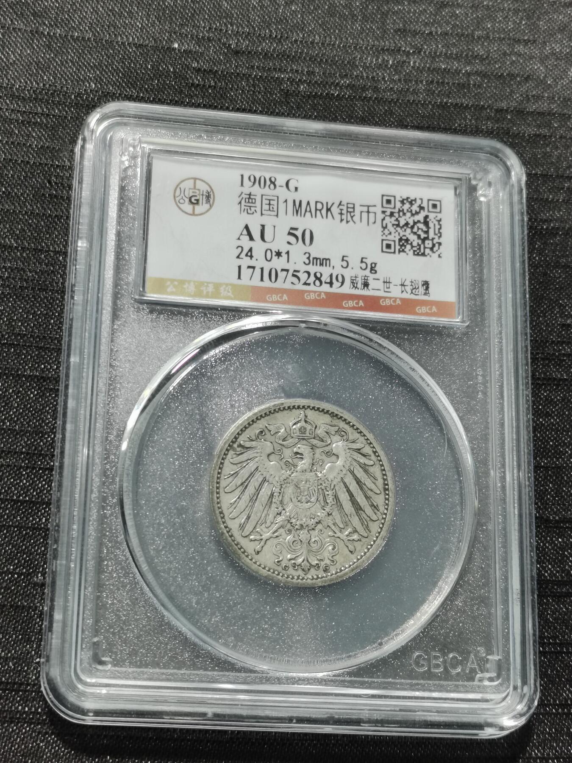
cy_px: 382
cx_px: 286
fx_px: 1454
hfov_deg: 22.3
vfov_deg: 29.4
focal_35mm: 66
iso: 100
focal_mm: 5.58
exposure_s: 1/100
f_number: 1.8
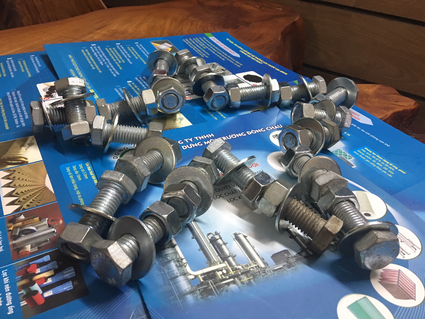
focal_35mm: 29
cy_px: 160
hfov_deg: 61.7
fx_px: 356
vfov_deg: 48.2
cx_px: 212
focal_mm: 4.15
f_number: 2.2
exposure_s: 1/10
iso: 100
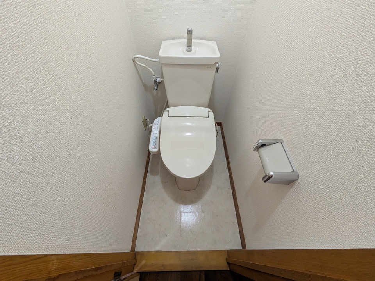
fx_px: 152
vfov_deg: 85.7
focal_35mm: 14
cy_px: 140
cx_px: 188
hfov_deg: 102.1
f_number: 2.2
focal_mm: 1.83
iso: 276
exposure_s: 1/24
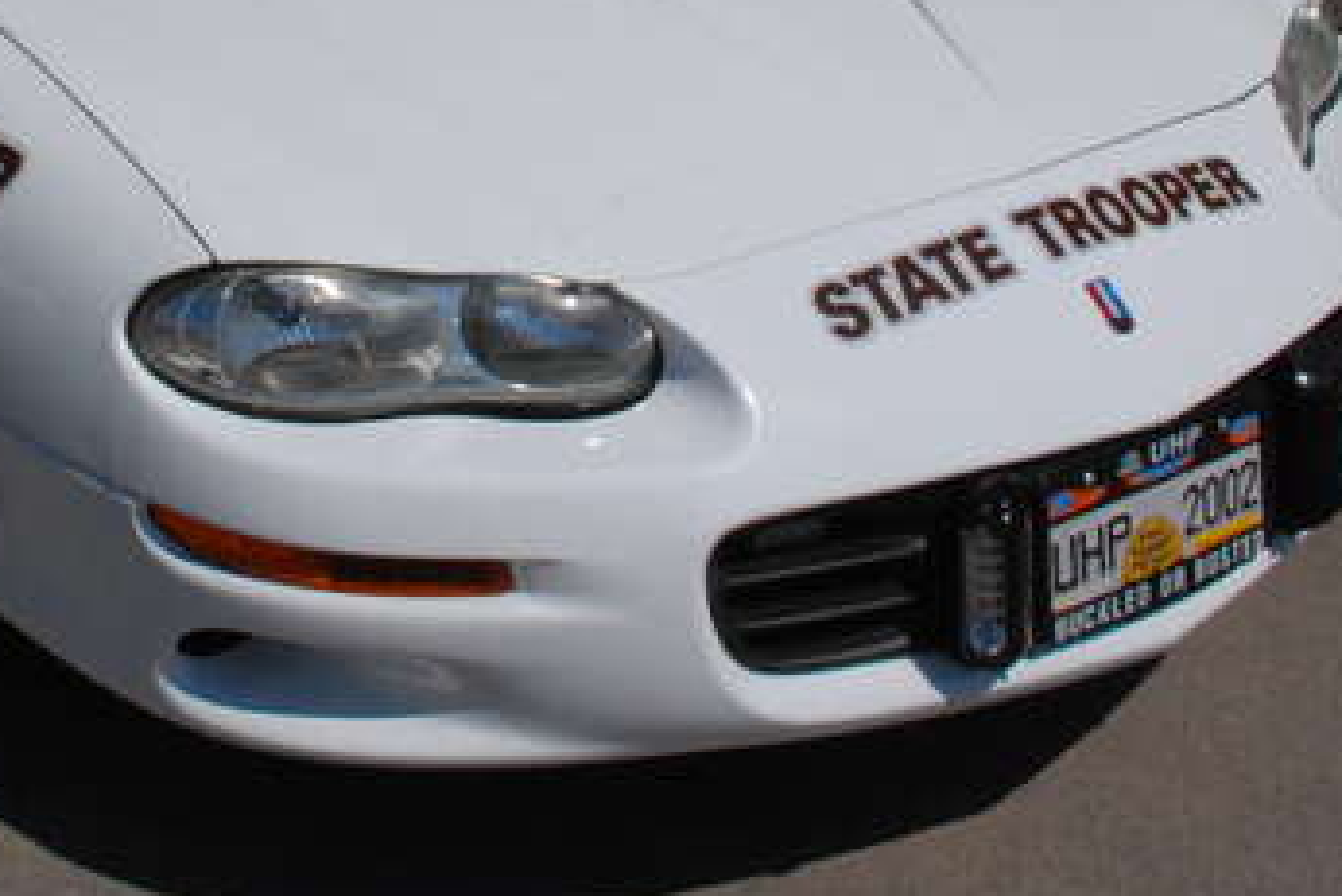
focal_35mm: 60
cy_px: -19
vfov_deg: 21.8
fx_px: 2237
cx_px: 376
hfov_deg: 32.9
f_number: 18
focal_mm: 18
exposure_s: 1/1000
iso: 1000
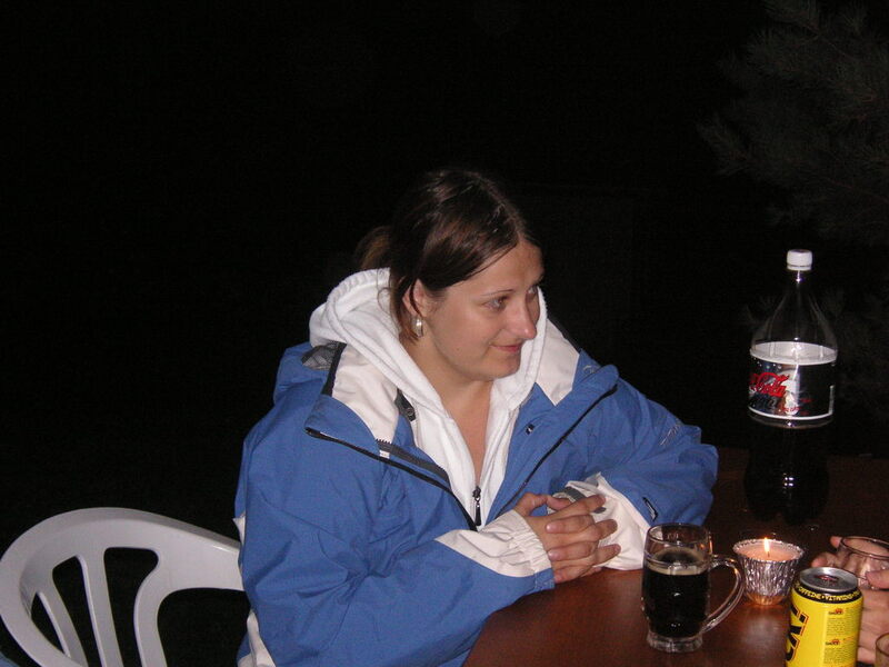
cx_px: 444
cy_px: 334
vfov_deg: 18.0
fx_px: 2106
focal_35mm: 82
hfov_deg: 23.8
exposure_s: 1/90
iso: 160
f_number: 4.6
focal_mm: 13.6
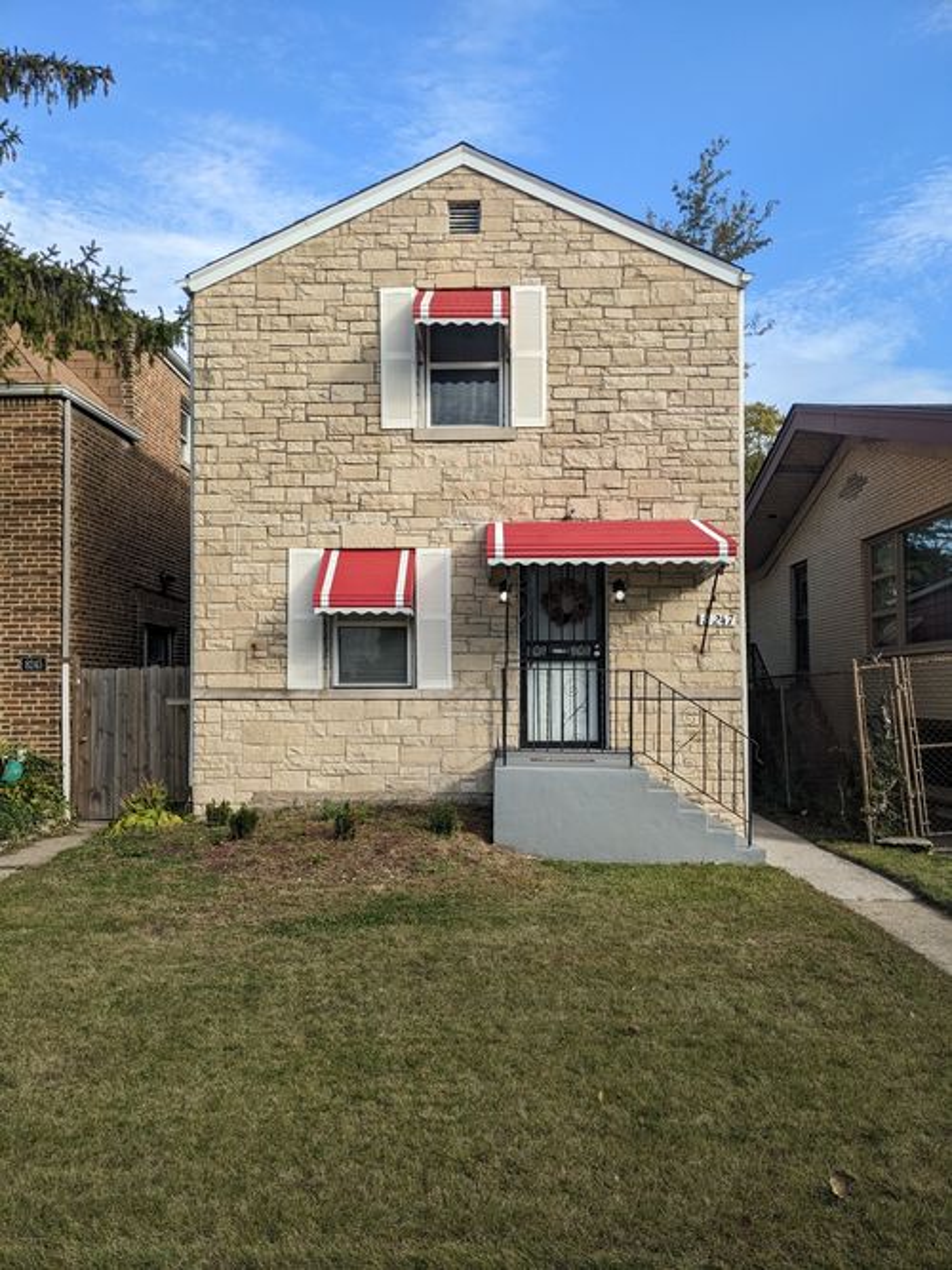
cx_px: 476
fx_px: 990
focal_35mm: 27
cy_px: 635
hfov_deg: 51.3
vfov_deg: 65.3
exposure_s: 1/1675
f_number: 1.73
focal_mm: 4.38
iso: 57
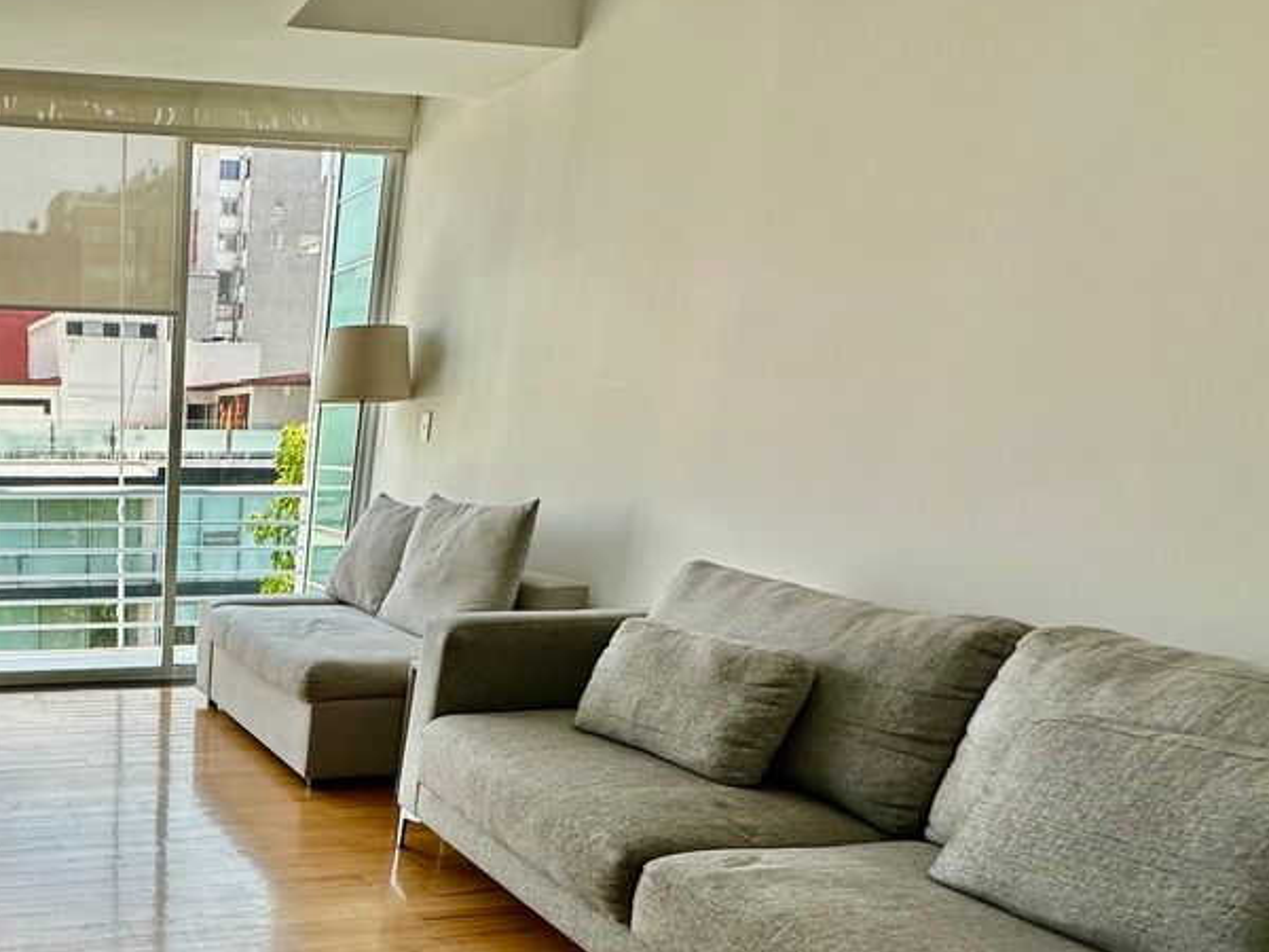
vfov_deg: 43.5
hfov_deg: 54.3
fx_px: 1026
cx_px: 102
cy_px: 924
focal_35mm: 28
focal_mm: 2.22
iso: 40
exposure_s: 1/187
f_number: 2.2
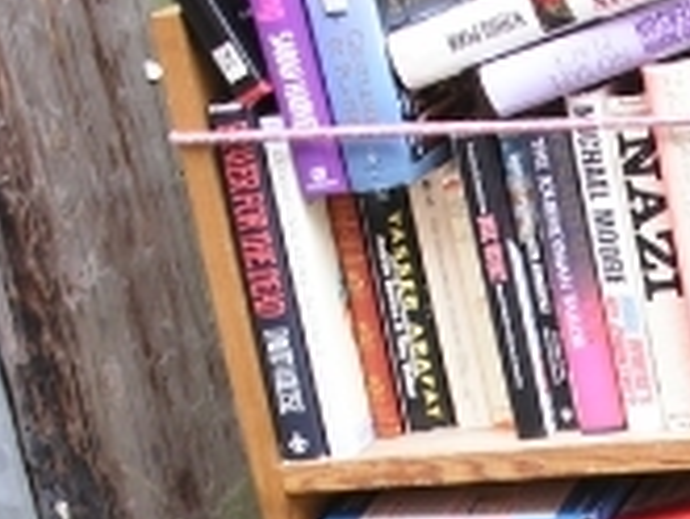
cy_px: 806
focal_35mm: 138
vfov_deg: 10.4
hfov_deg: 13.9
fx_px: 2753
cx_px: 828
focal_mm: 7.8
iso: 100
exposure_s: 1/60
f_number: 4.5
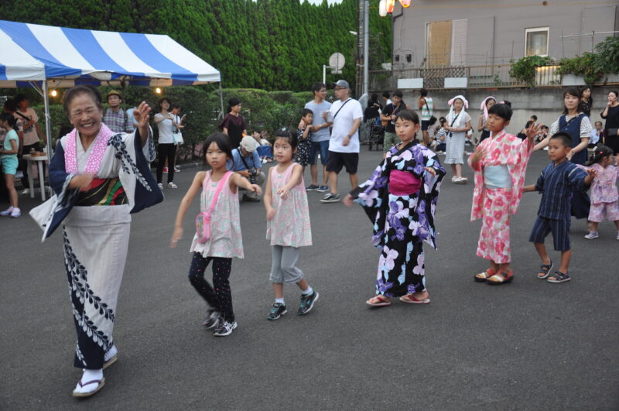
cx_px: 310
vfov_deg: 35.4
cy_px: 206
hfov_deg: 51.3
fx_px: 644
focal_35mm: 38
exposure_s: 1/60
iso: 560
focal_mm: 25
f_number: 4
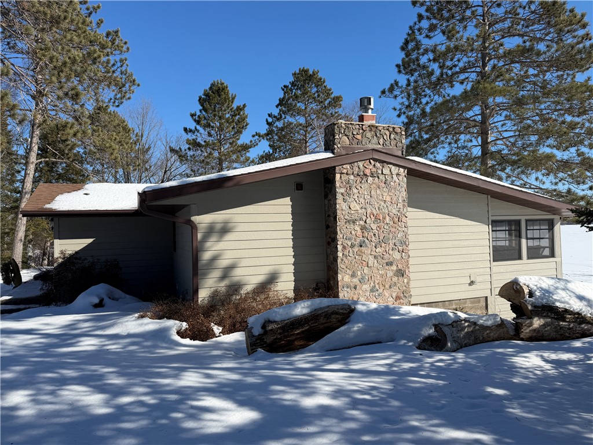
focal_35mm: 24
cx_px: 296
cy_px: 222
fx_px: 411
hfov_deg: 71.6
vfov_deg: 56.8
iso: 80
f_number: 1.78
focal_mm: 6.76
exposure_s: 1/5319
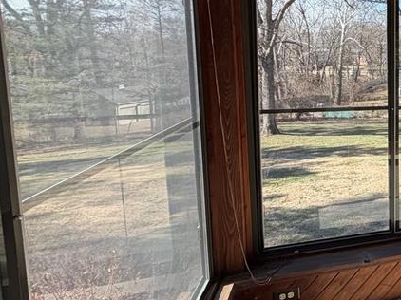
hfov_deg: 40.2
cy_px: 95
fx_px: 394
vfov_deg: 41.1
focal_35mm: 34
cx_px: 469
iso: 64
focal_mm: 2.22
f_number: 2.2
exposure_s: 1/502
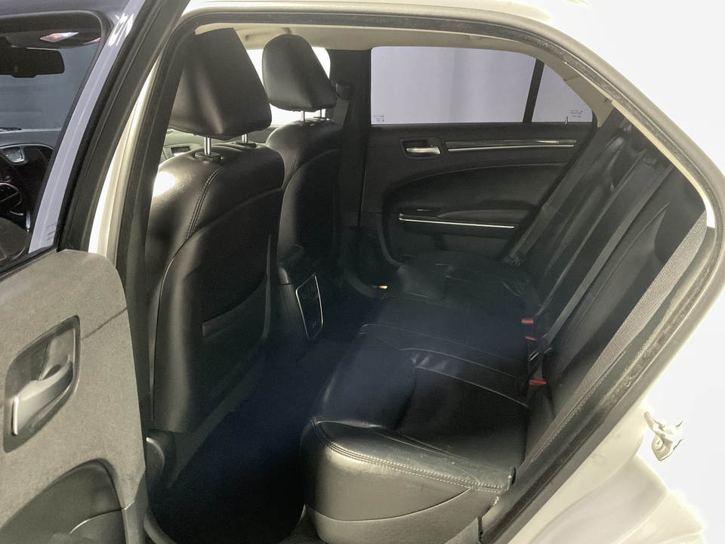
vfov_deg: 48.2
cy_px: 272
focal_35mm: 29
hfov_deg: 61.7
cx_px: 362
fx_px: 607
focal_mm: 3
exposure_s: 1/24
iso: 500
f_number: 1.8
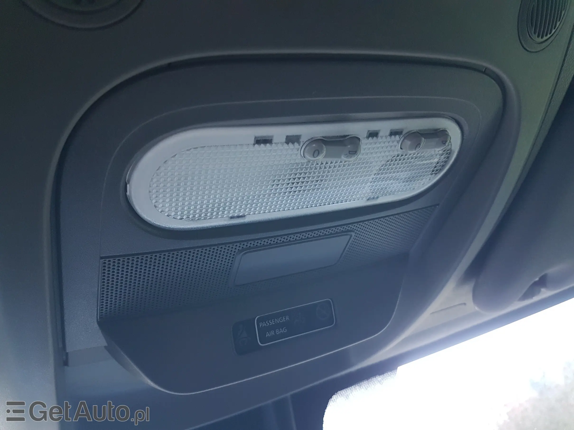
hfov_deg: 67.3
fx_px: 431
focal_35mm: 26
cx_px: 287
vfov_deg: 53.1
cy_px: 215
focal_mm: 4.2
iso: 160
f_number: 1.7
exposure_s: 1/24
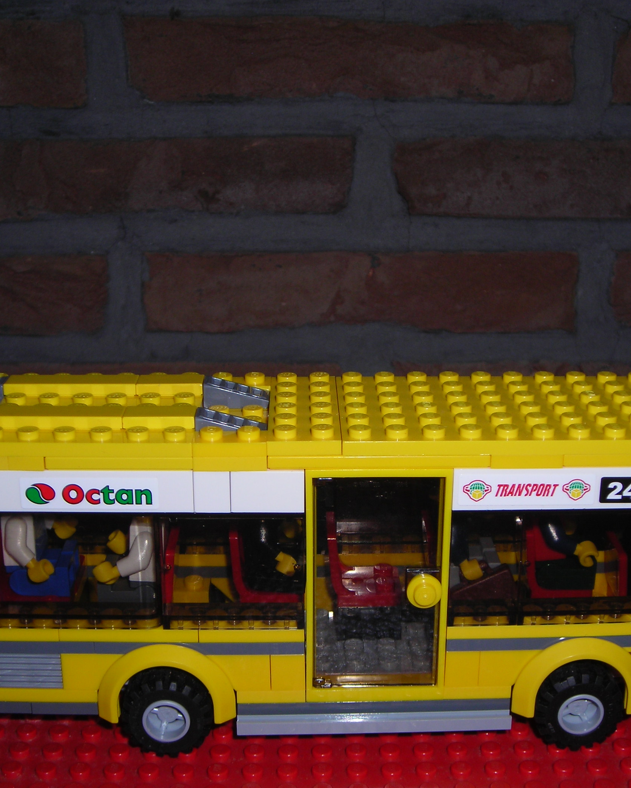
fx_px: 1167
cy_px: 394
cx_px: 350
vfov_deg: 37.3
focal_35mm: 50
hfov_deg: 30.2
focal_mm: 6.3
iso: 50
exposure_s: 1/60.1
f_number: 6.4
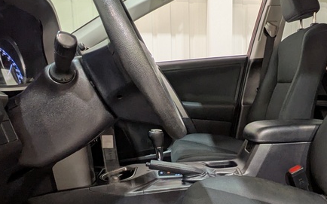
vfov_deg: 35.9
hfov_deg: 54.1
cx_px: 220
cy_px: 135
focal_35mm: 35
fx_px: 312
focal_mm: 1.83
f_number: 2.2
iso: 72
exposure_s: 1/30
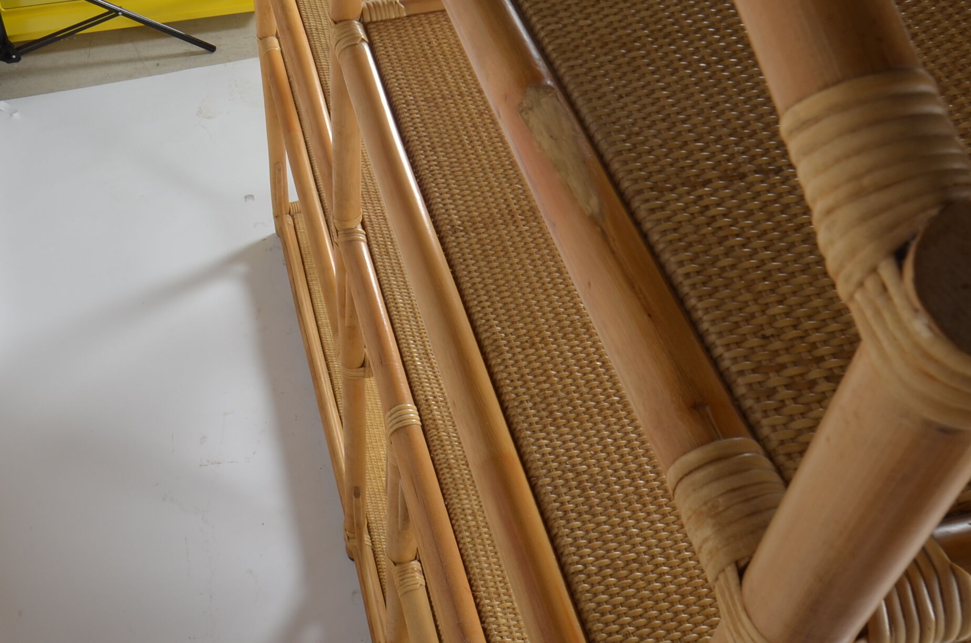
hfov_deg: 48.9
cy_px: 72
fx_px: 1050
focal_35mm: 39
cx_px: 332
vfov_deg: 32.5
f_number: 11
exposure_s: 1/125
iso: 100
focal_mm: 13
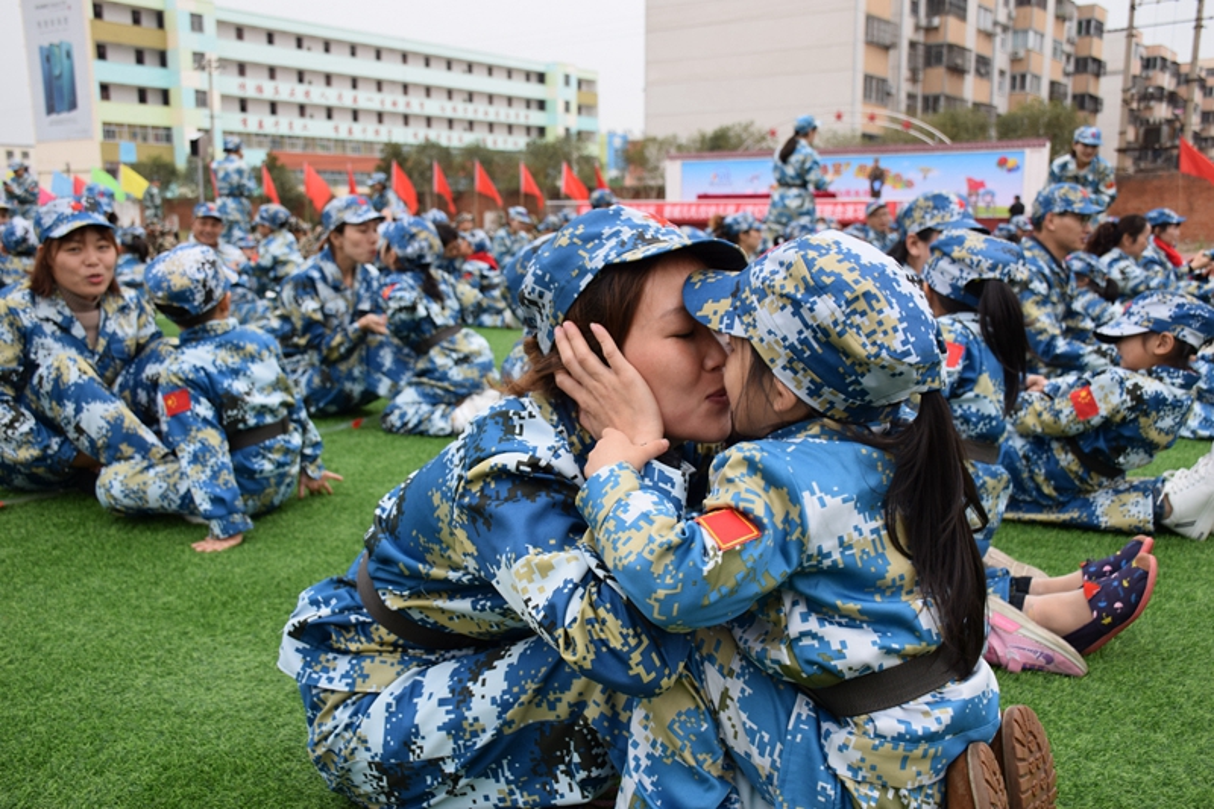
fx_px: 1163
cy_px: 404
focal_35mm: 34
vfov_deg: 38.3
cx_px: 607
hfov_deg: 55.1
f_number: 6.3
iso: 400
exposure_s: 1/160
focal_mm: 23
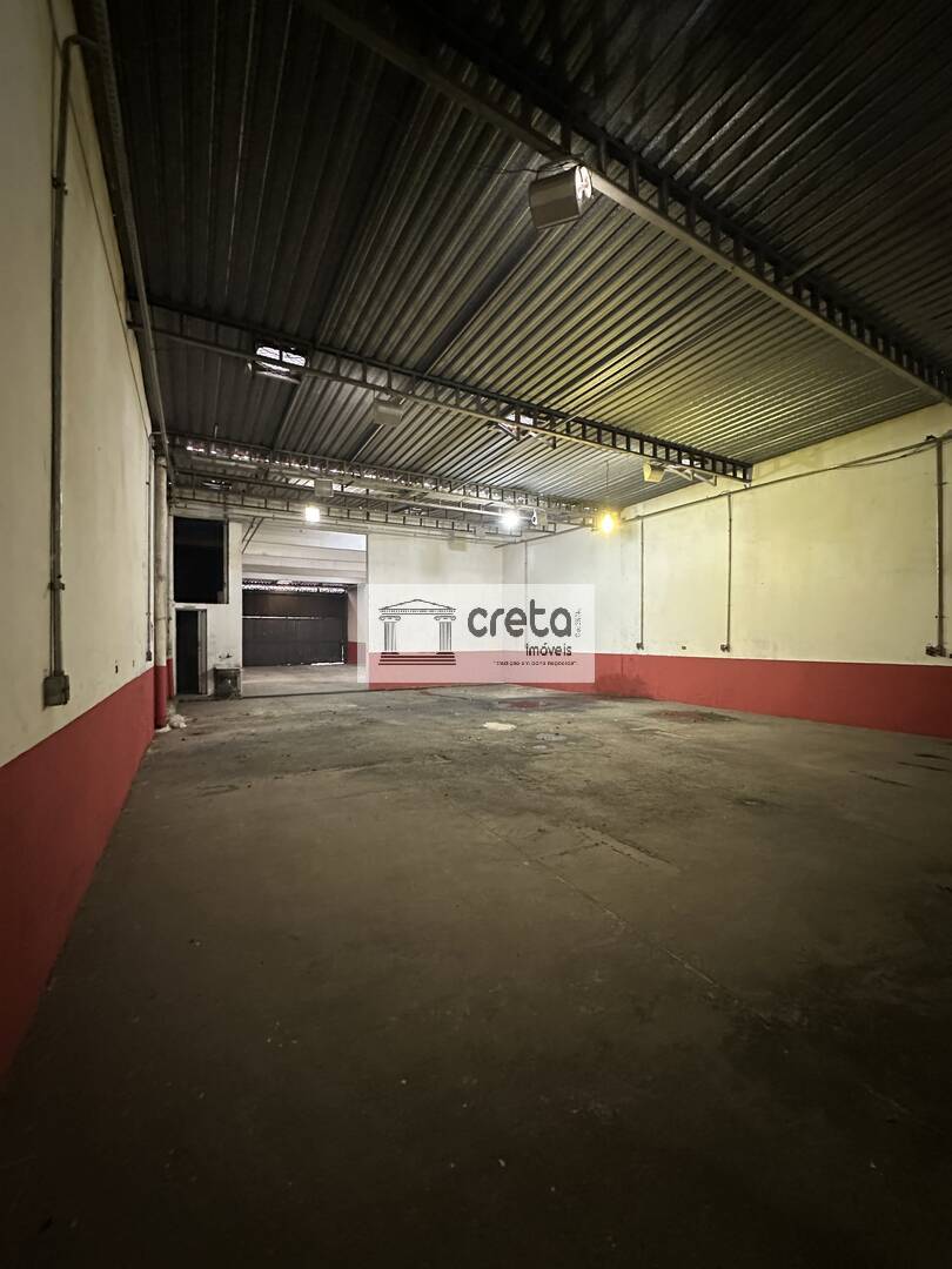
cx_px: 476
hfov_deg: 85.7
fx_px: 513
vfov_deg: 102.1
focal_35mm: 14
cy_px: 634
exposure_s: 1/40
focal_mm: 2.22
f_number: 2.2
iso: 800
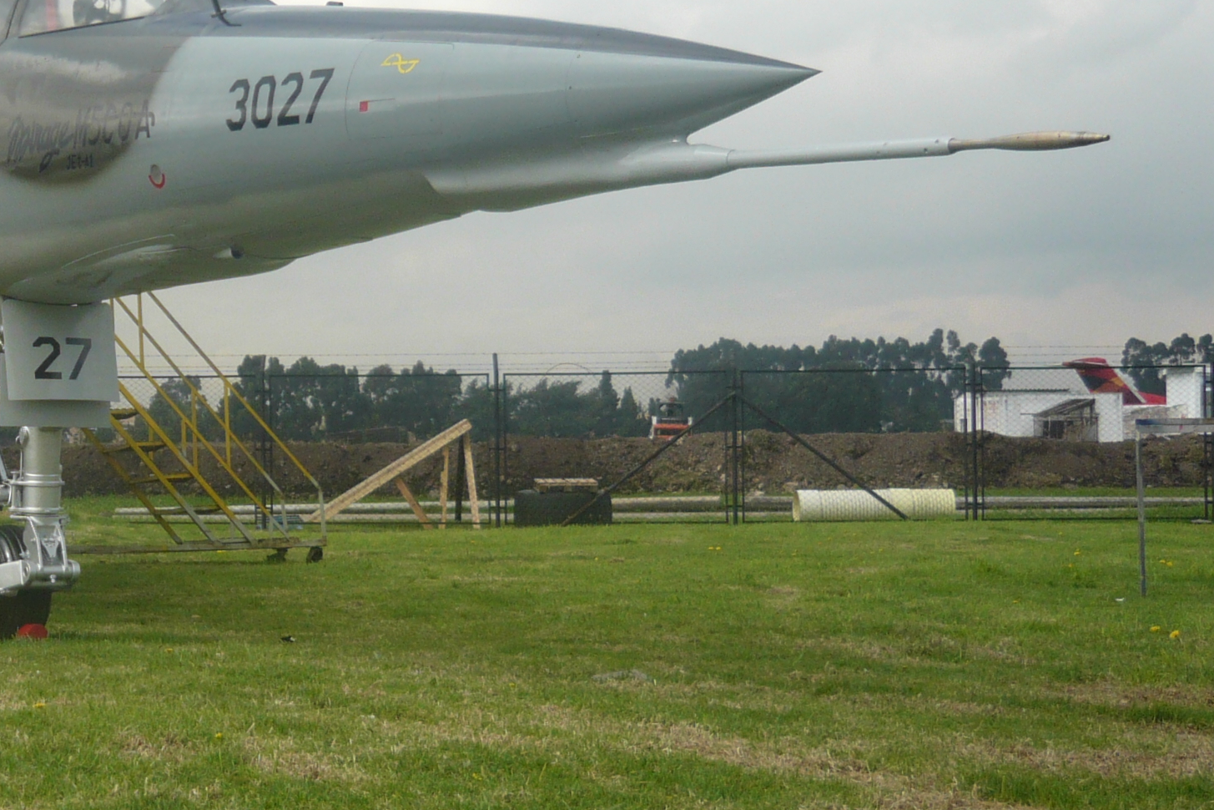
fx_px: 2596
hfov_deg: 24.6
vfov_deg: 17.7
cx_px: -109
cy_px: 264
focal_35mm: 77
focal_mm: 5.5
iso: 100
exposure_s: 1/800
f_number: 2.8
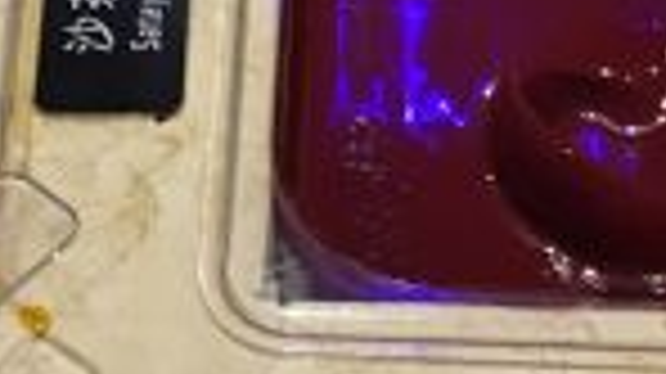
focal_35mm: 149
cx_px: 169
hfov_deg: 14.4
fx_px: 2629
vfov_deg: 8.1
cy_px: 45
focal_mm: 4.15
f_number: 2.2
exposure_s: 1/33
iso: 160
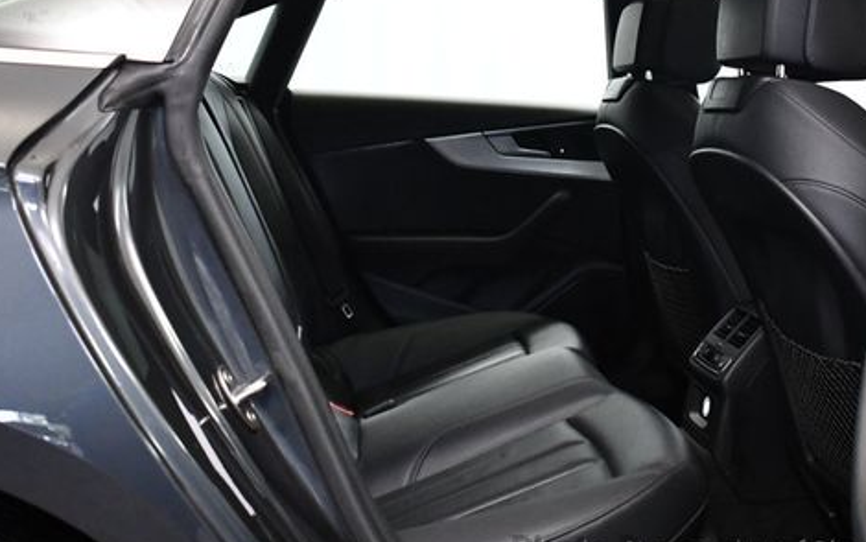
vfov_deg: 25.7
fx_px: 1180
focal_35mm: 50
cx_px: 490
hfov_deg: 40.2
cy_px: 192
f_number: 3.5
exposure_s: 1/125
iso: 3200
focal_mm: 18
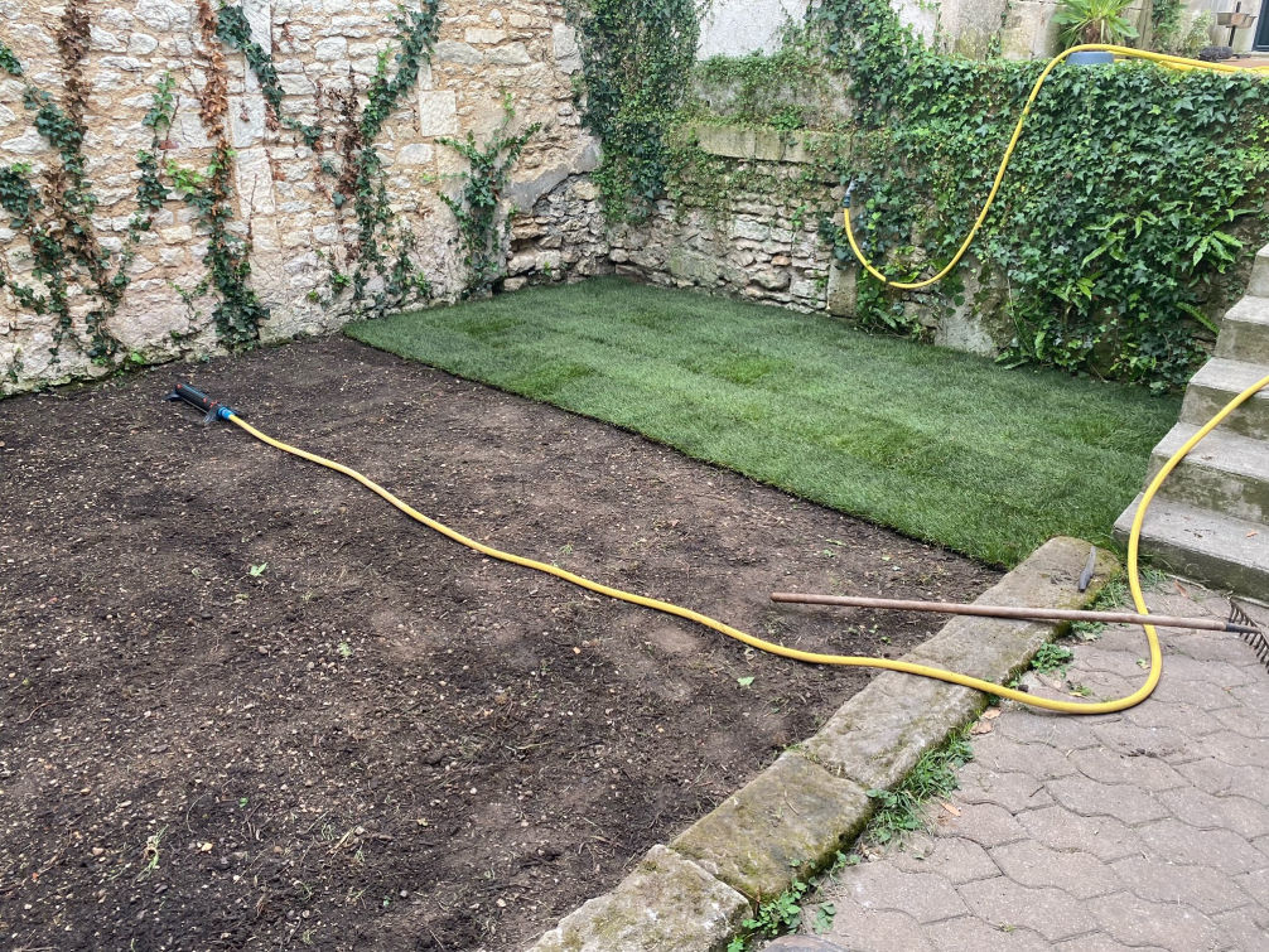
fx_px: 953
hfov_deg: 67.3
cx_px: 634
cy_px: 476
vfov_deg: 53.1
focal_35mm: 26
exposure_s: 1/121
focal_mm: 4.25
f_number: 1.8
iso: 80
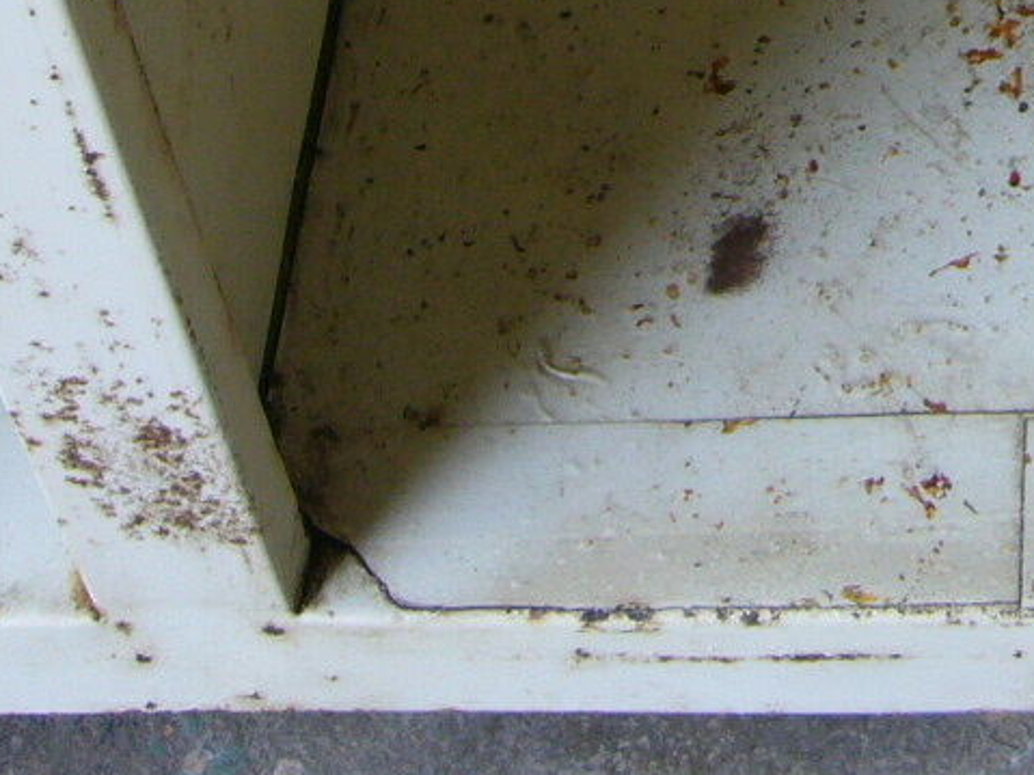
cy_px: -497
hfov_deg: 16.2
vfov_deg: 11.9
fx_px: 3494
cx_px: 1237
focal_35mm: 117
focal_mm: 5.8
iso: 100
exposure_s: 1/30
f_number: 2.8
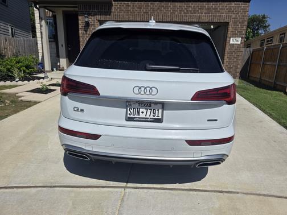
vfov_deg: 58.9
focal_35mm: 23
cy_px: 108
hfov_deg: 73.9
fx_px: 191
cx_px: 144
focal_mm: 6.3
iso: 50
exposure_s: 1/7944
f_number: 1.7
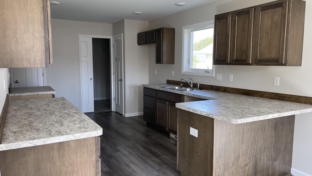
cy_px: 87
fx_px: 240
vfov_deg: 40.2
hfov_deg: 66.1
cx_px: 158
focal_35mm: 29
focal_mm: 5.1
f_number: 1.6
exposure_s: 1/121
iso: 80
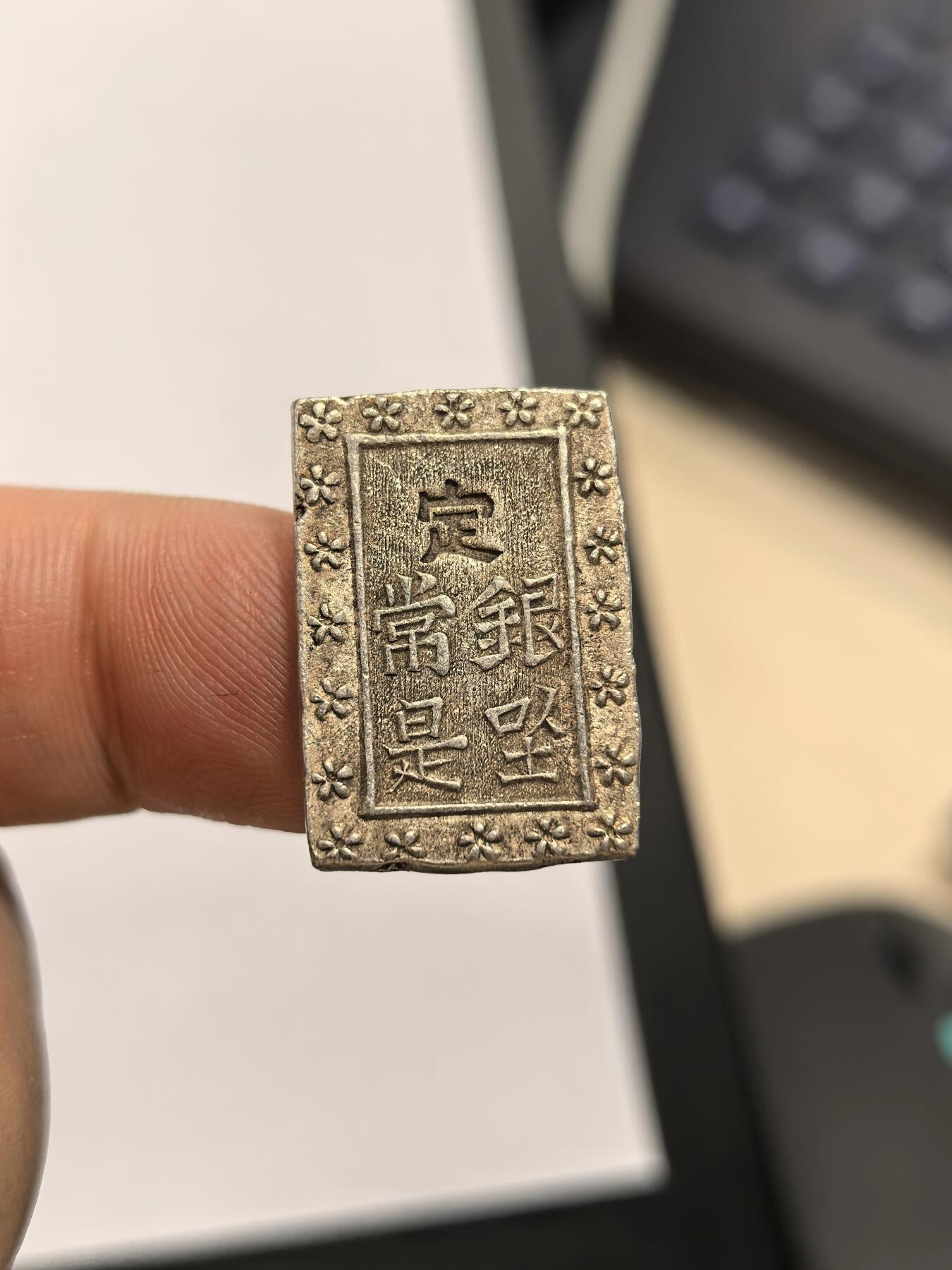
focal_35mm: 54
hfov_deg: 27.0
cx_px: 476
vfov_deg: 35.5
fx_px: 1980
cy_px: 635
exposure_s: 1/100
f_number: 2
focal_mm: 6.98
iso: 320
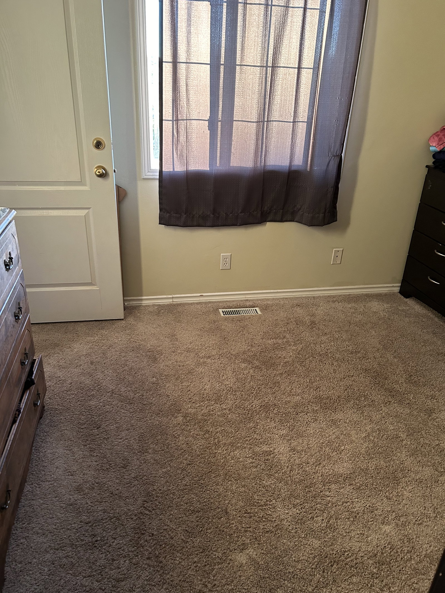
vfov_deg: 67.3
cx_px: 222
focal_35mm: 26
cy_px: 296
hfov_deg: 53.1
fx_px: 446
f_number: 1.5
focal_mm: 5.7
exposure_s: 1/60
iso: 320
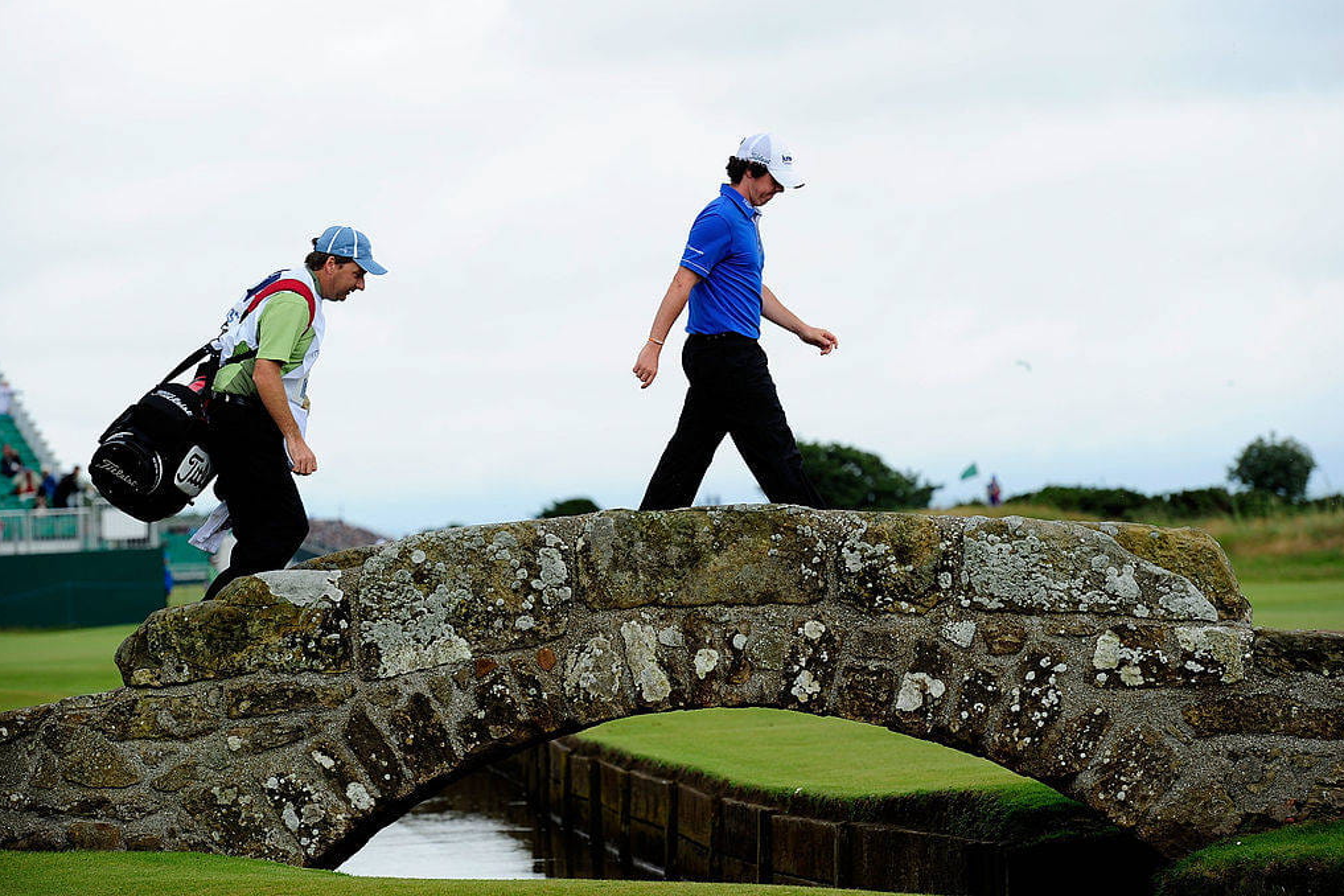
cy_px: 447
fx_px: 6570
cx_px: 673
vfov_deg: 7.8
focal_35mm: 176
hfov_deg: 11.7
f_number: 5.6
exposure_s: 1/500
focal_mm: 175
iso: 200
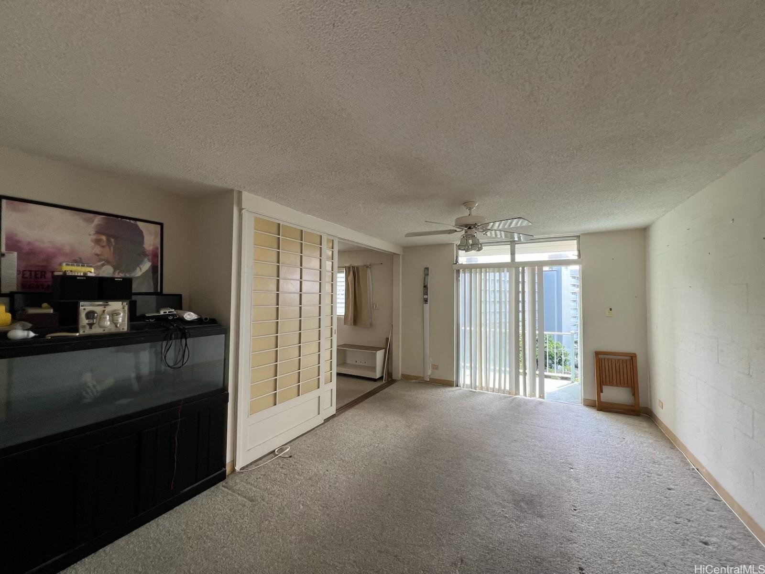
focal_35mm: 13
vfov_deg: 89.9
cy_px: 287
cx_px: 382
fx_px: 287
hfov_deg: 106.2
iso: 64
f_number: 1.8
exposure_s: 1/99
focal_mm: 1.57
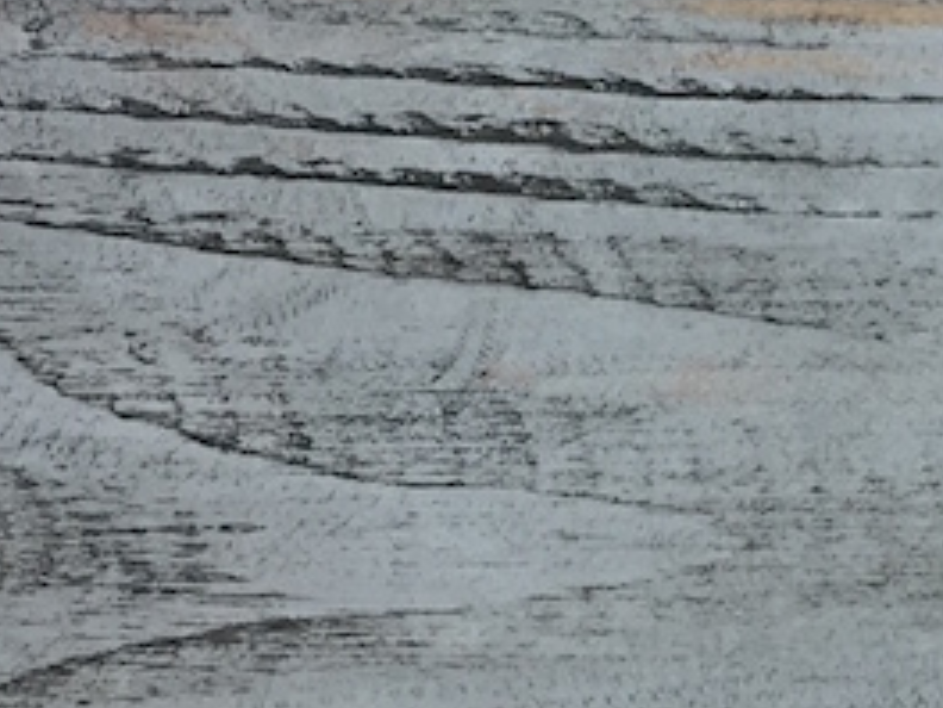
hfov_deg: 14.7
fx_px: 3596
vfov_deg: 11.2
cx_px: 975
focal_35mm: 132
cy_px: 522
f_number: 2.2
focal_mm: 4.15
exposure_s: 1/40
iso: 32
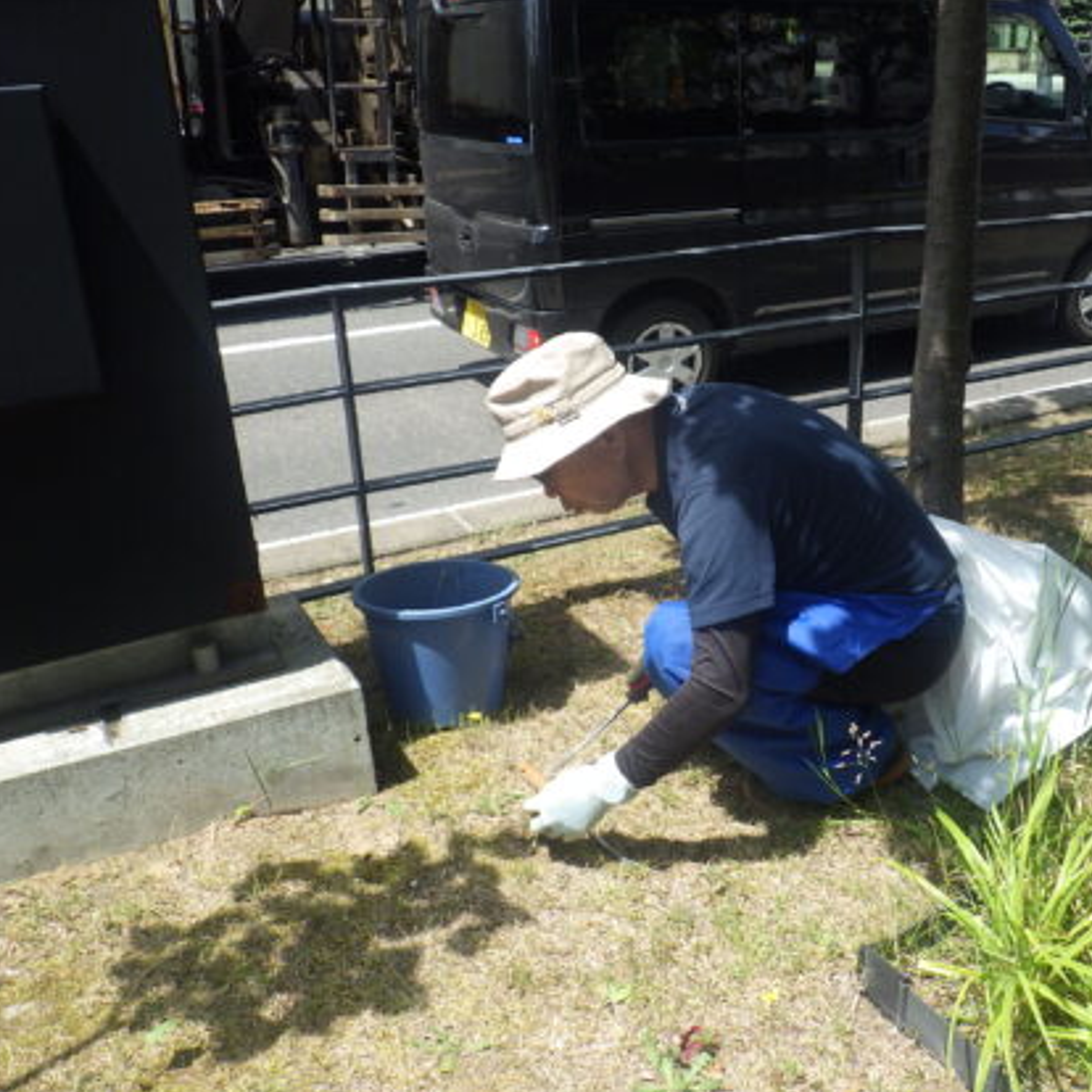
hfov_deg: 47.7
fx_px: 1213
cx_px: 724
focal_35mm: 34
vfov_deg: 48.4
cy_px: 534
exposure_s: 1/400
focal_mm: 5
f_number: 4.2
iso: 125
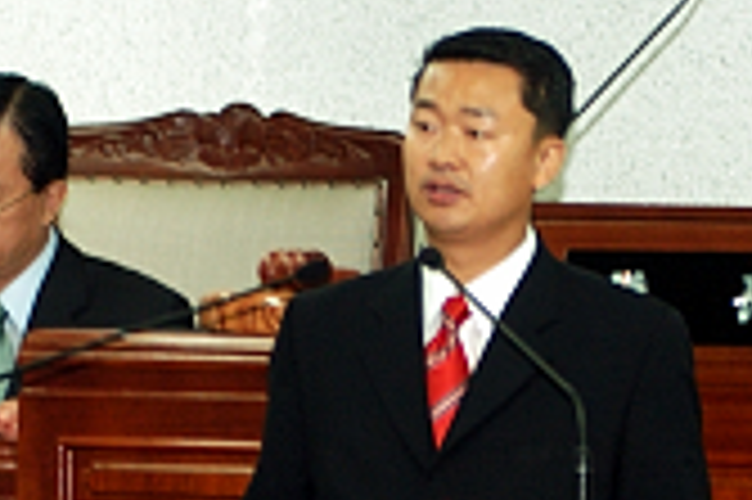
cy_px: 606
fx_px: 10288
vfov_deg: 2.8
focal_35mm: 493
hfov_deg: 4.2
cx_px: 468
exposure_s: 1/60
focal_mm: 86
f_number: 3.5
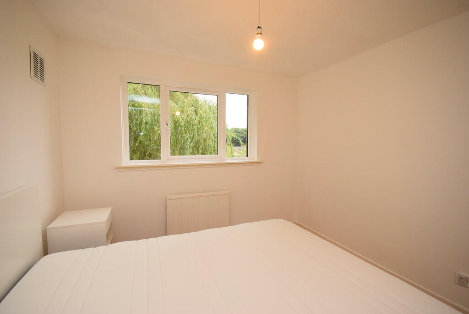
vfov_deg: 77.4
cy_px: 157
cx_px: 234
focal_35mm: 15
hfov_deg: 100.4
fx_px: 196
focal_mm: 10
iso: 800
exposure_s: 1/100
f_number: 5
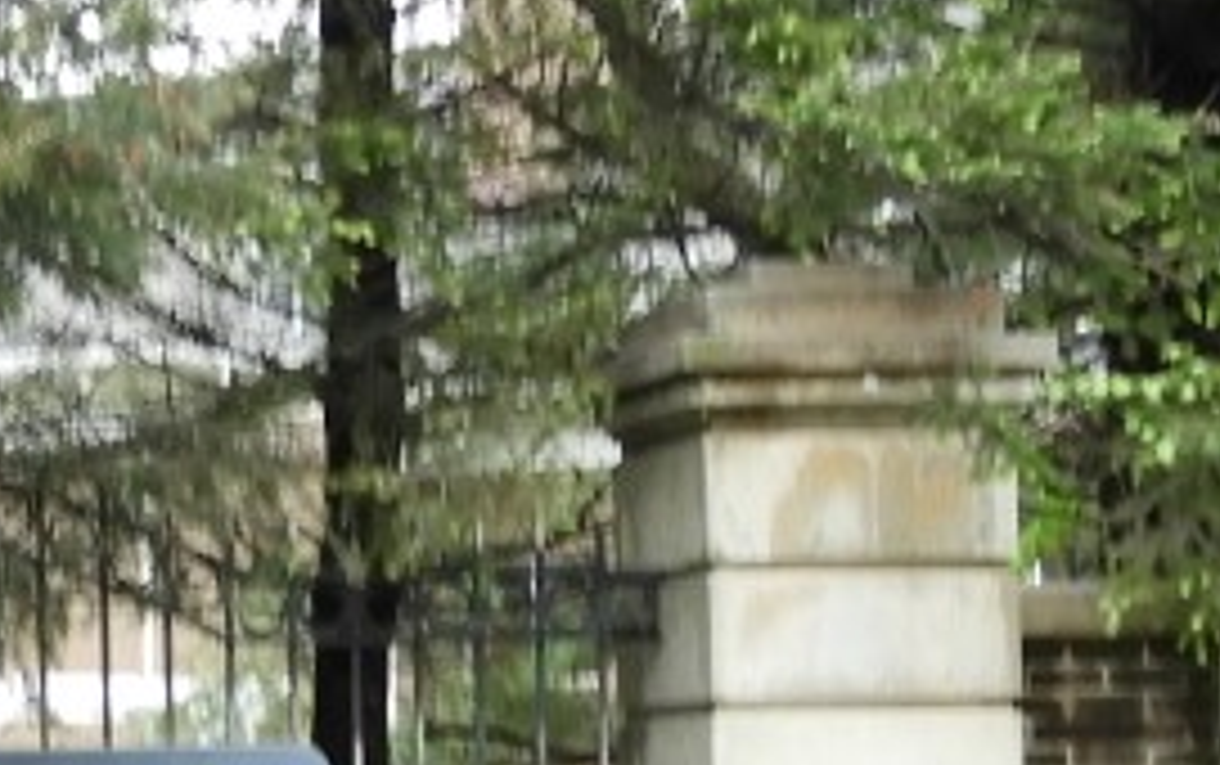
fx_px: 4493
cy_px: 792
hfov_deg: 15.0
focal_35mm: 135
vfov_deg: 9.7
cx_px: -216
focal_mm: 4.3
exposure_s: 1/30
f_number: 3.3
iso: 200
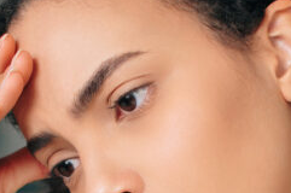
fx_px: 2575
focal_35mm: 319
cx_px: 208
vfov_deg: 4.2
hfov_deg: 6.5
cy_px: 397
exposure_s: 1/500
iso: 160
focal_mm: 50
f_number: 2.5
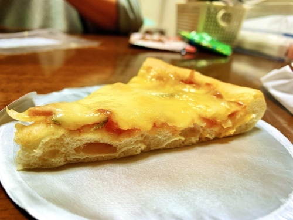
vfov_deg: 53.1
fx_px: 220
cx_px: 146
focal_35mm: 26
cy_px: 110
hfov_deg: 67.3
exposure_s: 1/50
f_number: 1.8
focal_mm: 4.25
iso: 160
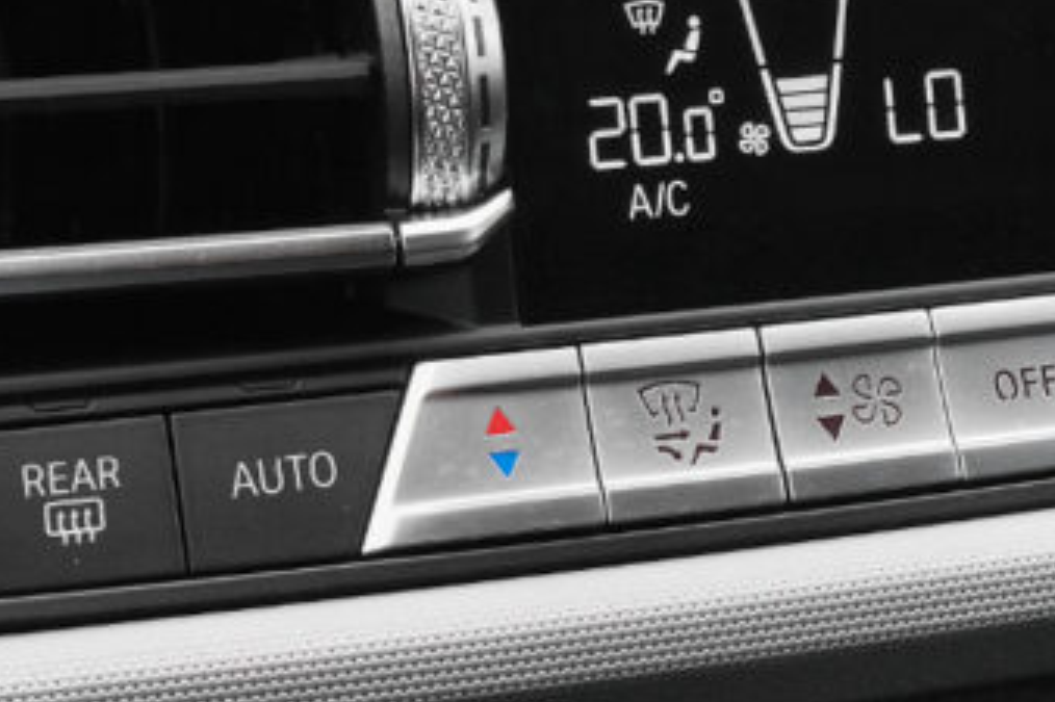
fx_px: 2665
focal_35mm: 91
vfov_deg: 15.0
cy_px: 398
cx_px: 684
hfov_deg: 22.3
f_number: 8
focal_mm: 19.7
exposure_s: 1/160
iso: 2000
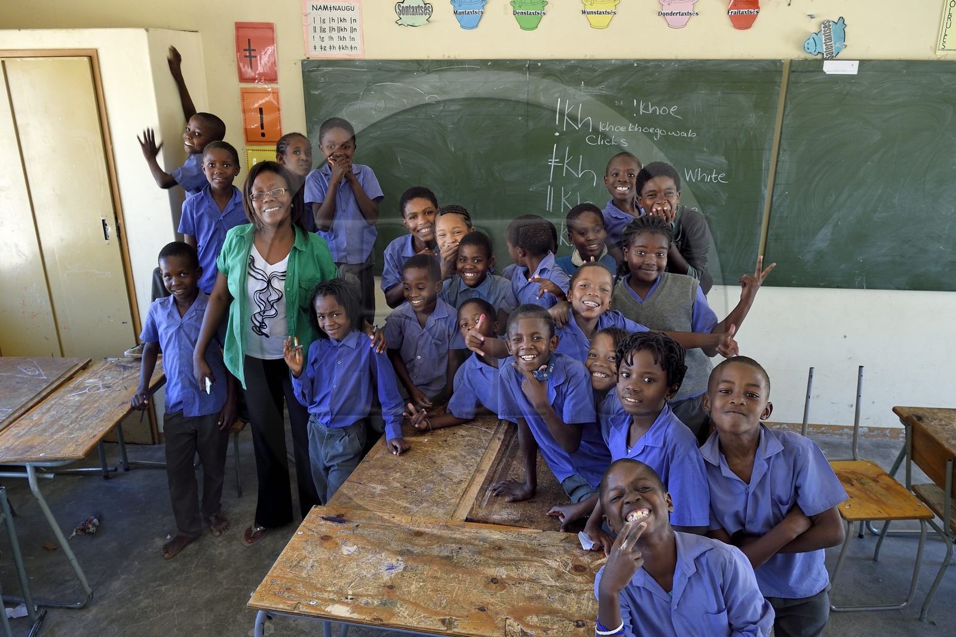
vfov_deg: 49.5
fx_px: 690
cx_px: 478
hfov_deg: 69.4
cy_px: 318
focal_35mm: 26
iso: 800
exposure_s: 1/100
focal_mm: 26
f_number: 5.6
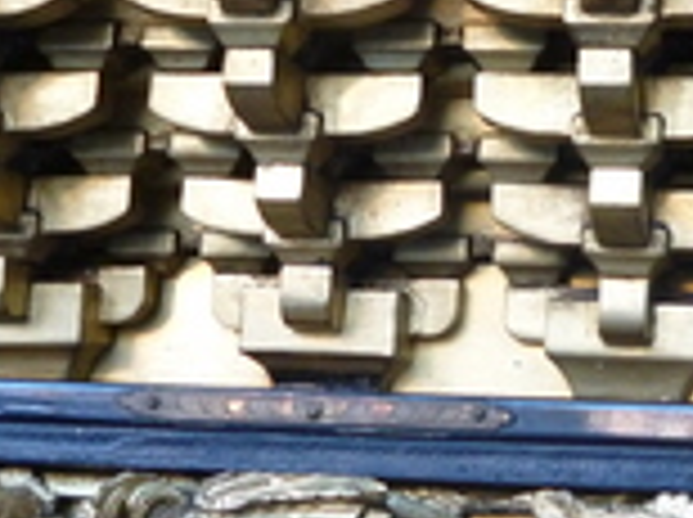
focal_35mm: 82
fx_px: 1639
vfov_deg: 17.6
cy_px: 11
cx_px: 486
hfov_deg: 23.7
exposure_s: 1/60
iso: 320
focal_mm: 5
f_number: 3.1
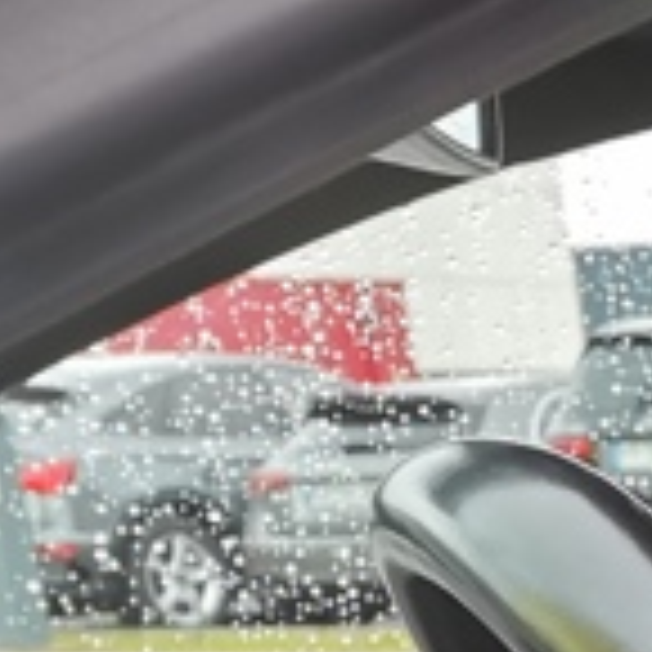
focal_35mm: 132
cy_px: 1129
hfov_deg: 10.9
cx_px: 1650
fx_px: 2813
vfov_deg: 12.2
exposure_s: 1/100
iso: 250
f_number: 1.8
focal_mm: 5.58
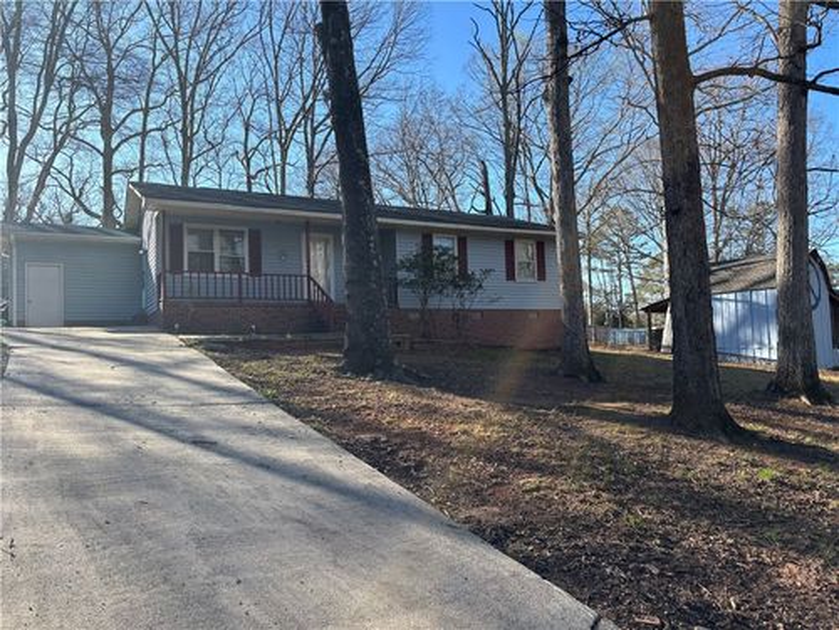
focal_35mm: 26
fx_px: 630
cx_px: 420
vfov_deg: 53.1
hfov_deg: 67.3
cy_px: 315
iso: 50
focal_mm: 5.96
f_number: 1.6
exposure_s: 1/1139
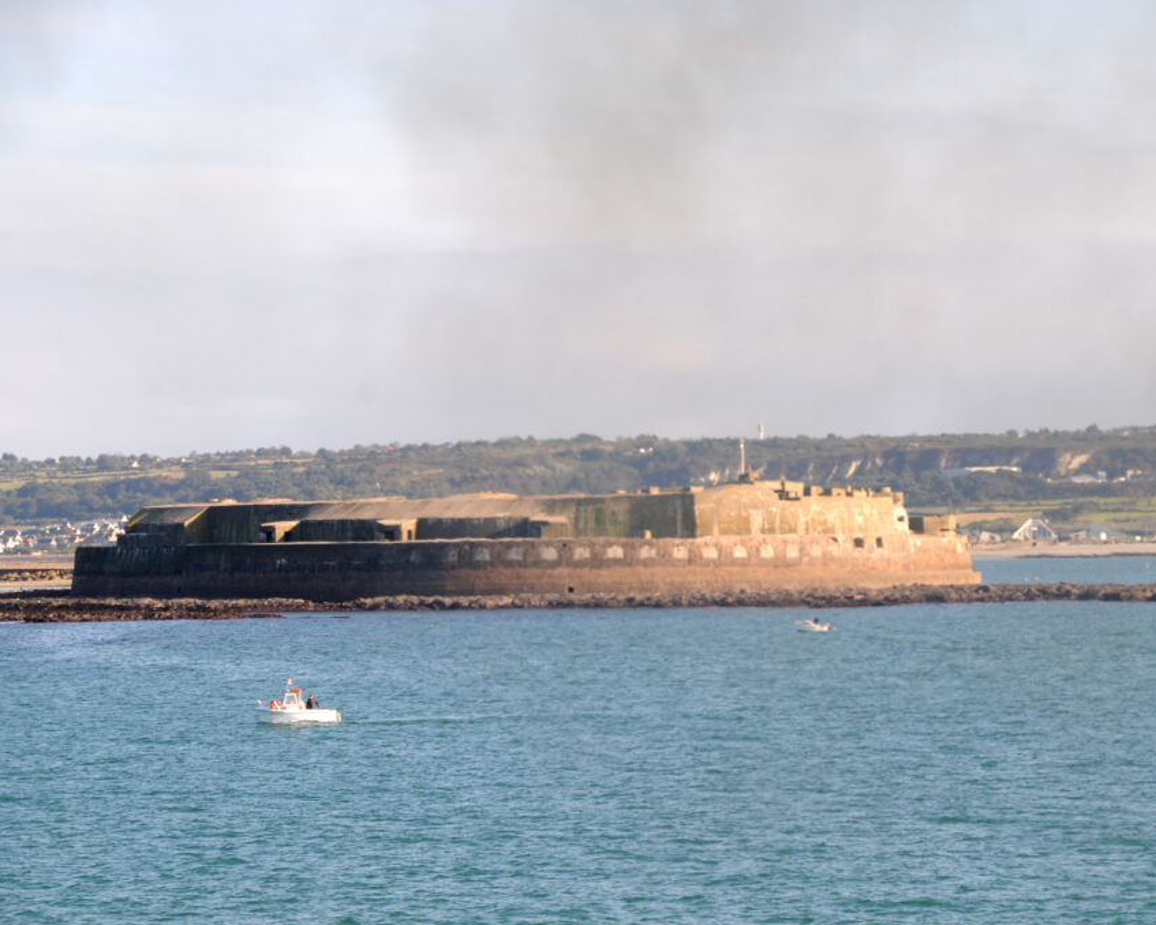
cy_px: 462
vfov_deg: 11.4
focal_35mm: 136
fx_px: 4654
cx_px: 692
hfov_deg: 14.2
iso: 200
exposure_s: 1/250
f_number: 8
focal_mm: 80
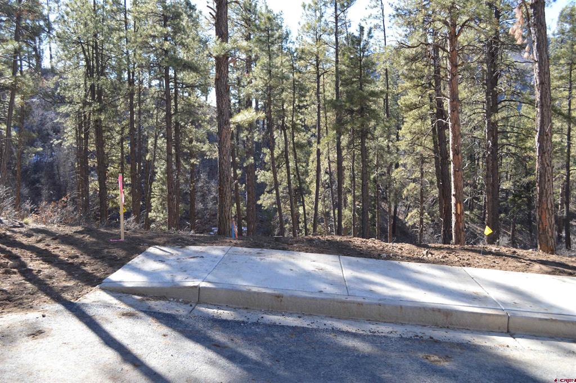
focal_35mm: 33
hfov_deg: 57.3
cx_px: 288
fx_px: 527
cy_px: 192
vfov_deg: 39.9
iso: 160
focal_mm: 22
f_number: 5.6
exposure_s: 1/125
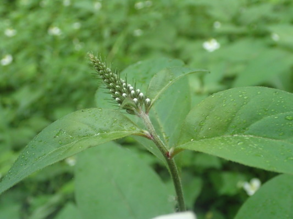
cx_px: 146
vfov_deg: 33.6
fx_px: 364
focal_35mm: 43
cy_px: 110
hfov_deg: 43.9
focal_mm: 7.86
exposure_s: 1/40
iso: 500
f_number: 2.9
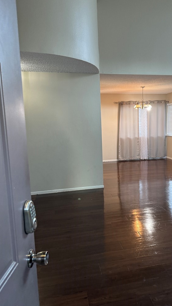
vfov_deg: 69.9
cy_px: 155
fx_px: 219
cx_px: 112
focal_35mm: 27
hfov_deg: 42.4
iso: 250
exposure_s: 1/60
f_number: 1.78
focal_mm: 6.76
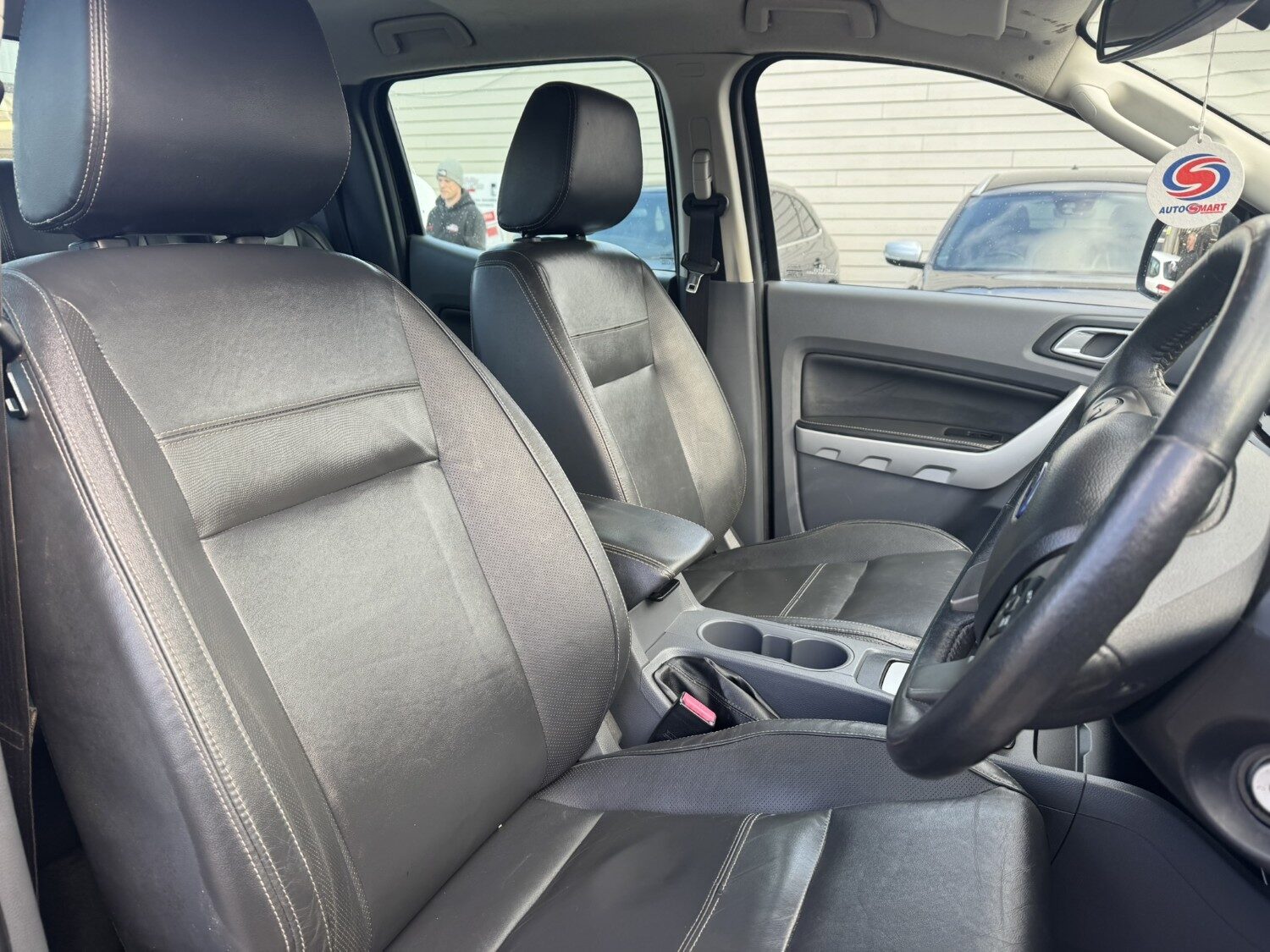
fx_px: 881
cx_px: 635
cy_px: 476
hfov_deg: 71.6
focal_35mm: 24
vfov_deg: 56.8
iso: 64
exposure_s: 1/207
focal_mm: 6.76
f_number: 1.78
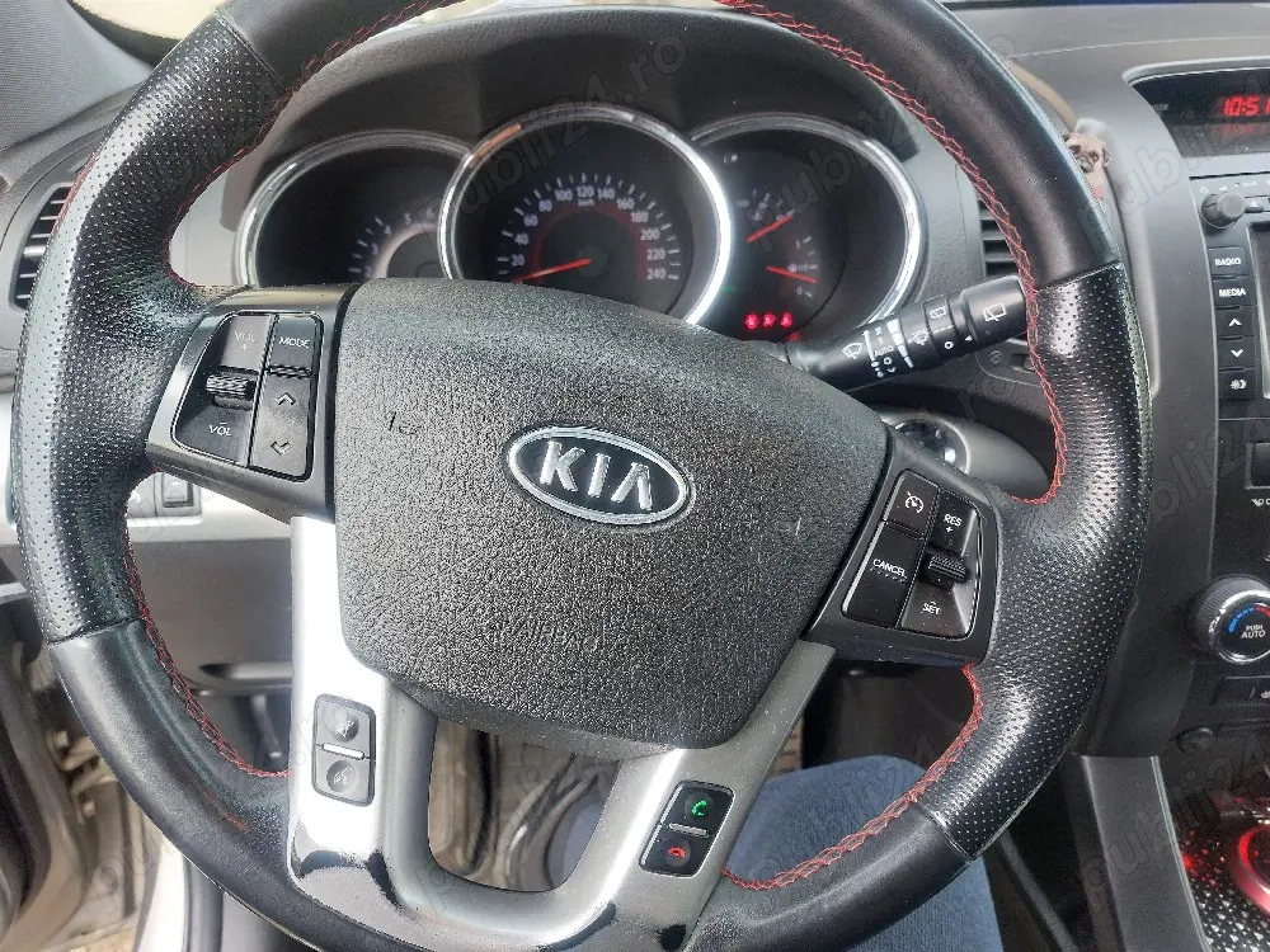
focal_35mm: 25
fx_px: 917
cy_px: 476
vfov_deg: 54.9
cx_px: 635
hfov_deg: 69.4
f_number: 1.8
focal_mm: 5.23
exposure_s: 1/50
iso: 50
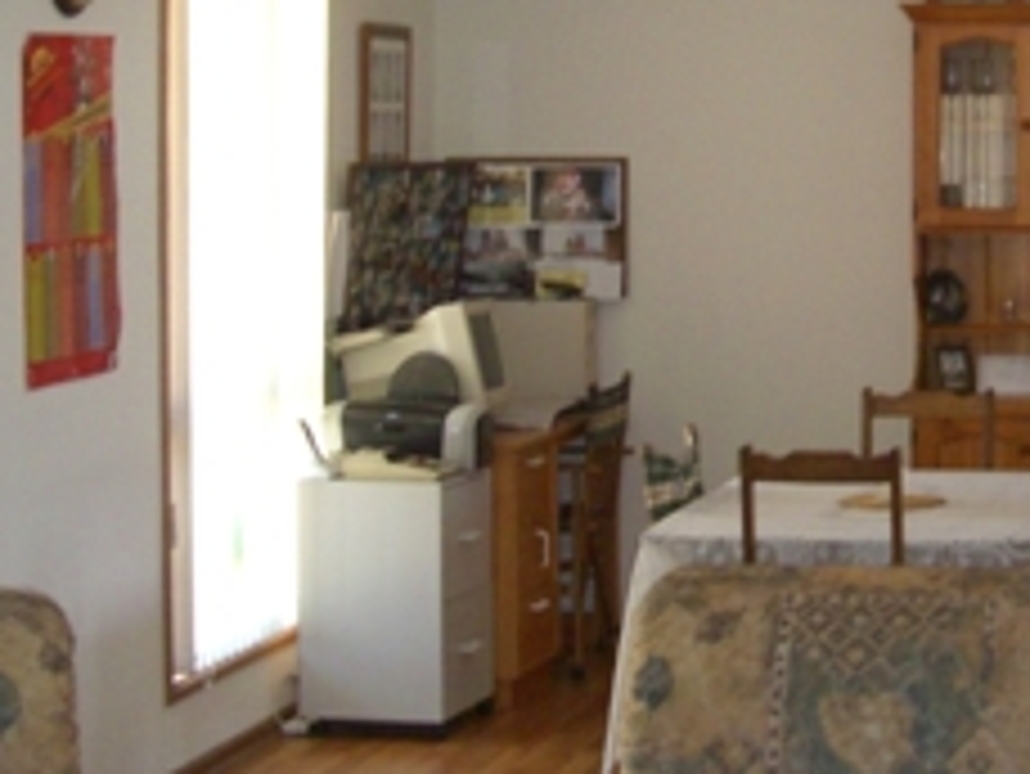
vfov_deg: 13.9
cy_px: 108
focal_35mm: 106
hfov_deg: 18.2
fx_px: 3156
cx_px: 954
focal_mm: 7.9
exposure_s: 1/60
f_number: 2.8
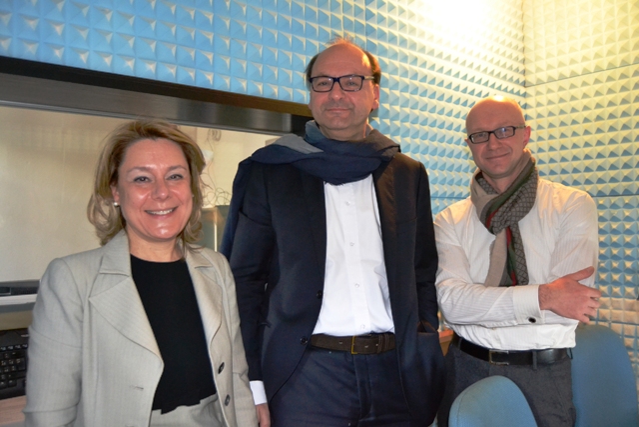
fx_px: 506
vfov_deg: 45.7
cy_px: 214
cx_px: 320
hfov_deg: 64.5
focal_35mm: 28
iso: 2500
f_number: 3.5
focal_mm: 19
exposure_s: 1/60
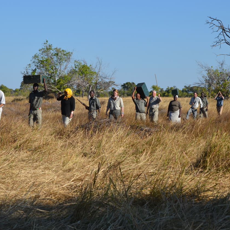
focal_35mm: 107
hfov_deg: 16.3
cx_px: 112
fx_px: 802
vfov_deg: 16.3
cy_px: 114
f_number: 8
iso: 100
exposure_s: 1/250
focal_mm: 55
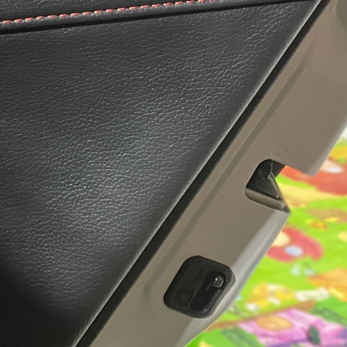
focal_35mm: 81
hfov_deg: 19.3
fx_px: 919
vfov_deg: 20.4
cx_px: -135
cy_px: -31
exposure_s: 1/25
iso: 640
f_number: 1.8
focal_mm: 4.25
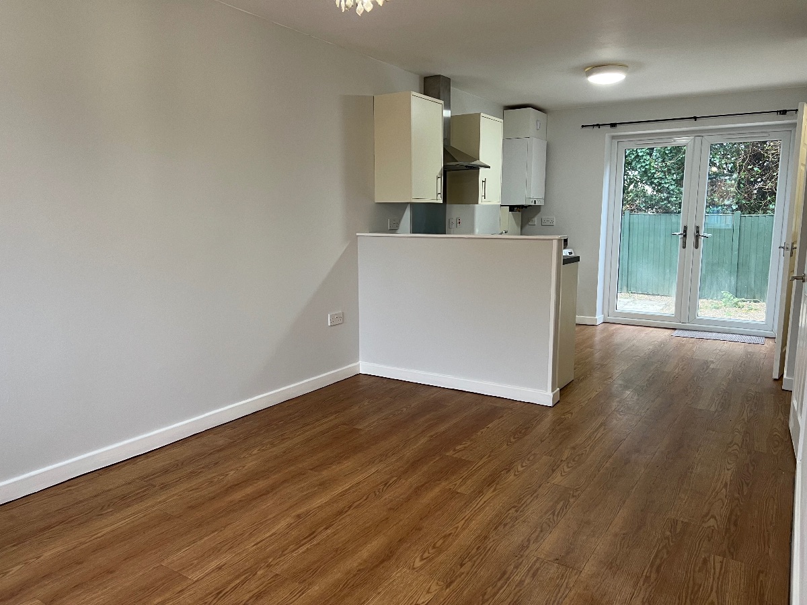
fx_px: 606
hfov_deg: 67.3
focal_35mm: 26
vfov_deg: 53.1
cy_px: 302
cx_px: 404
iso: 80
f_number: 1.5
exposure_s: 1/50
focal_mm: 5.7
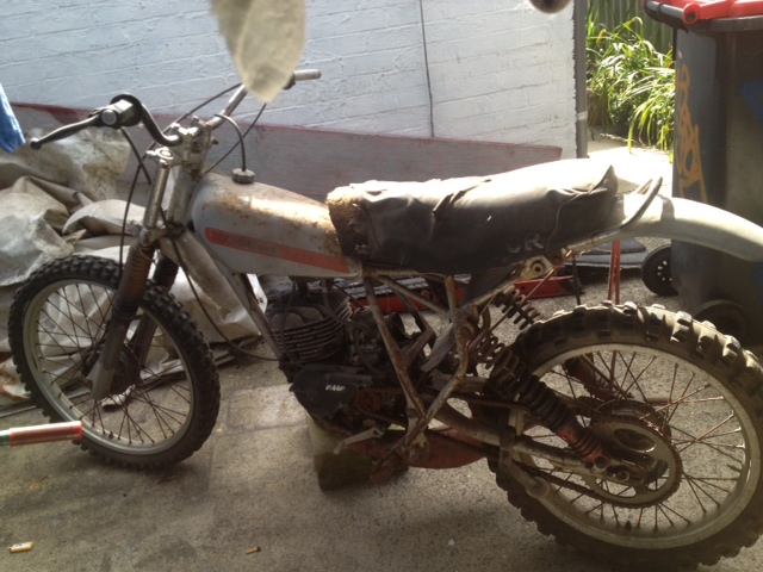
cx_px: 382
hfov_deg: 52.6
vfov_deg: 40.7
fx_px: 771
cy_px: 286
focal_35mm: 35
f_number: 2.4
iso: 50
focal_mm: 4.28
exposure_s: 1/213
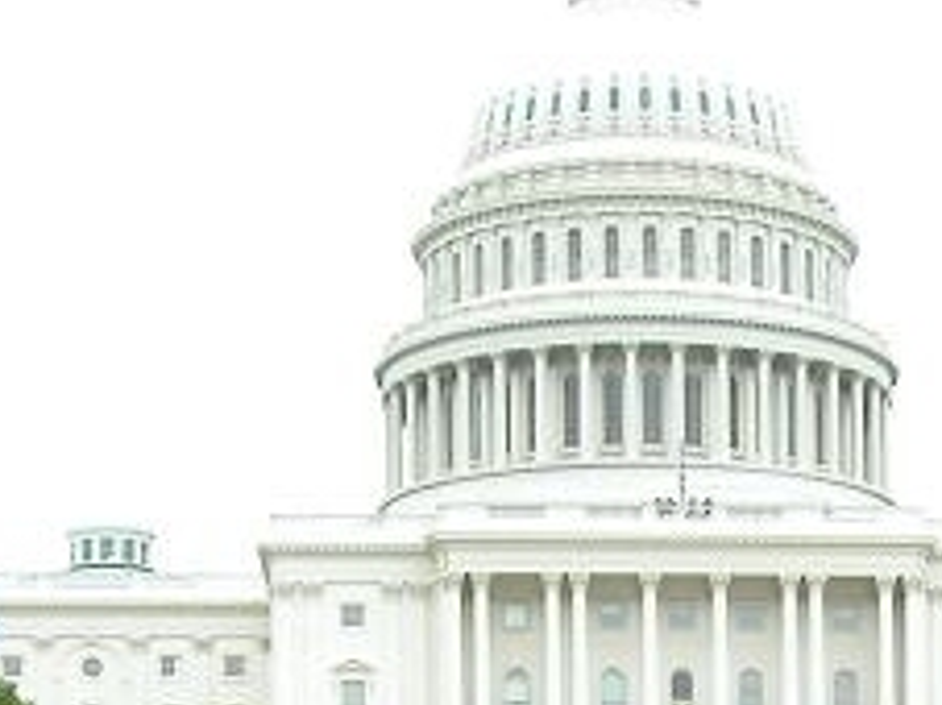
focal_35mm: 123
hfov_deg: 15.9
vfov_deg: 11.4
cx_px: 828
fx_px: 3345
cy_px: 1169
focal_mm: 8.3
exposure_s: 1/168
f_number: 4.6
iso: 100
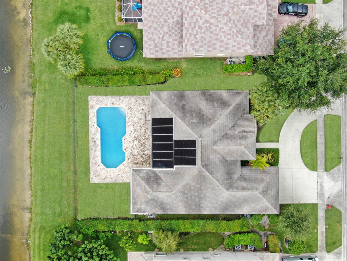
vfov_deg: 35.1
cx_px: 174
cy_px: 130
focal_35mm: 41
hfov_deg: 45.8
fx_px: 411
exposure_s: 1/240
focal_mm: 7.07
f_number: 3.5
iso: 100
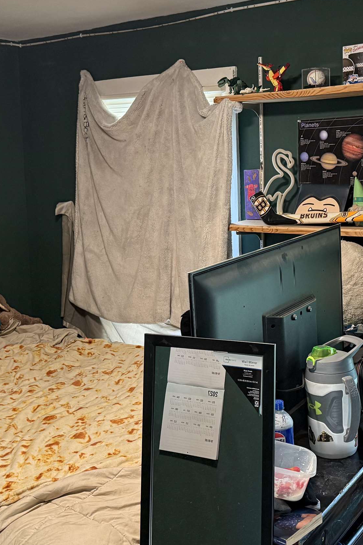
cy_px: 236
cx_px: 258
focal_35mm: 46
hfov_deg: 28.9
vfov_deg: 42.7
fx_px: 696
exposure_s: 1/59
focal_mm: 6.76
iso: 400
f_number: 1.78
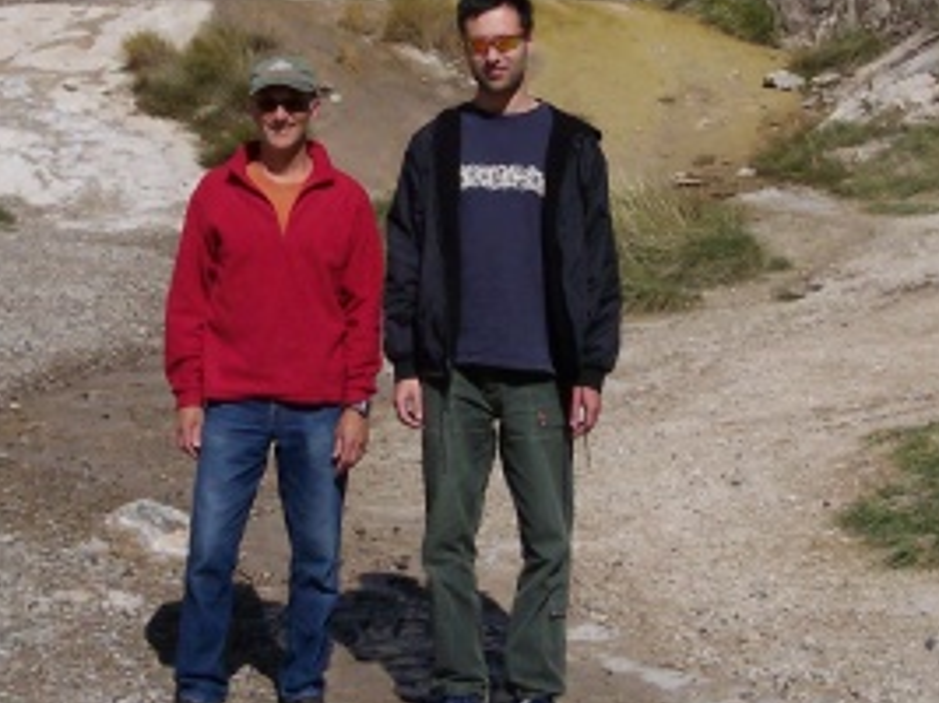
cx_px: 475
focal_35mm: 91
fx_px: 2467
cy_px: 97
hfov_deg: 21.5
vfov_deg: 16.1
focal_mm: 8
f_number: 4.8
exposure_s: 1/1000
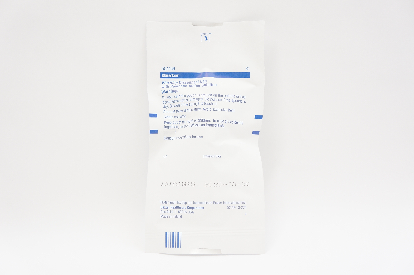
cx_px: 207
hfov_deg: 41.2
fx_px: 551
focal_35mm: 48
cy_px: 138
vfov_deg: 28.0
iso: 400
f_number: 5
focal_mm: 32
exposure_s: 1/60
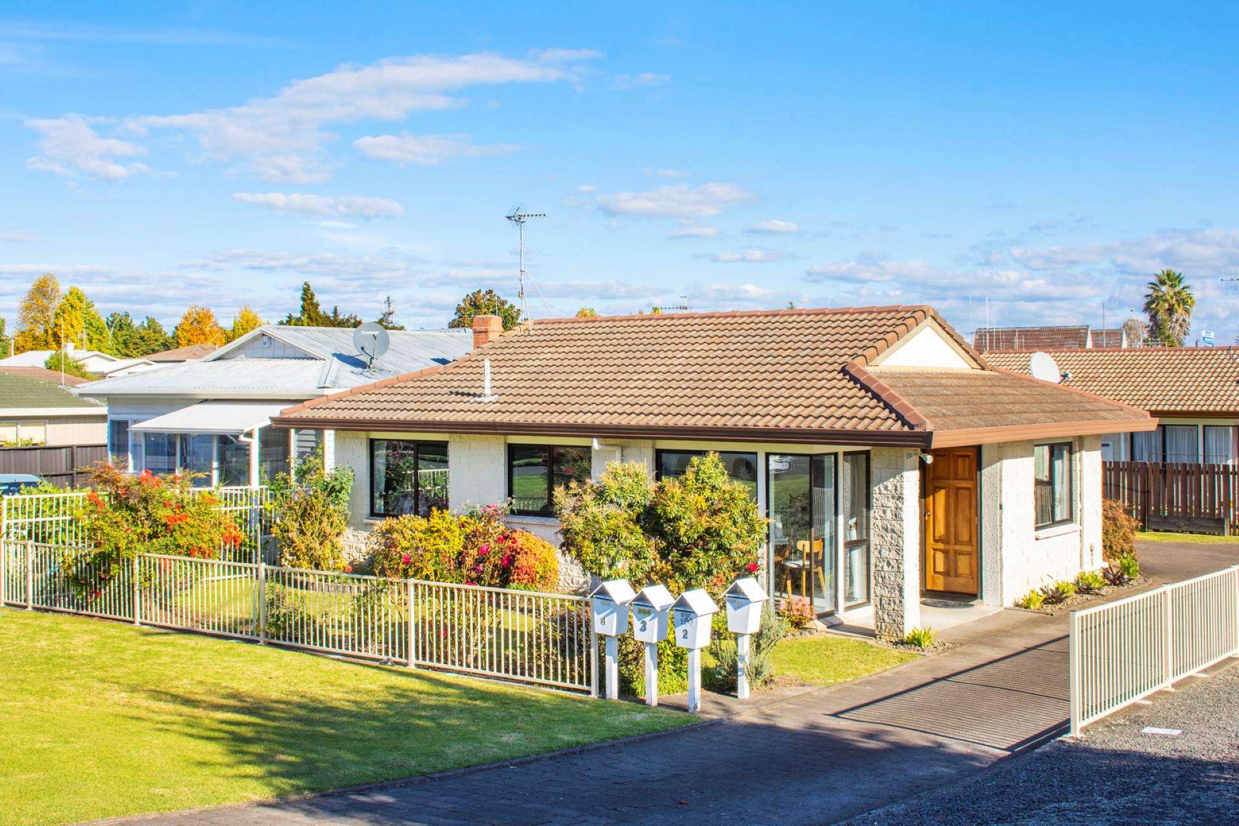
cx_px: 620
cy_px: 413
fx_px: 1342
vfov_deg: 34.2
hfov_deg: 49.6
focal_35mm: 39
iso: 250
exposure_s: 1/200
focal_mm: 26
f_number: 11
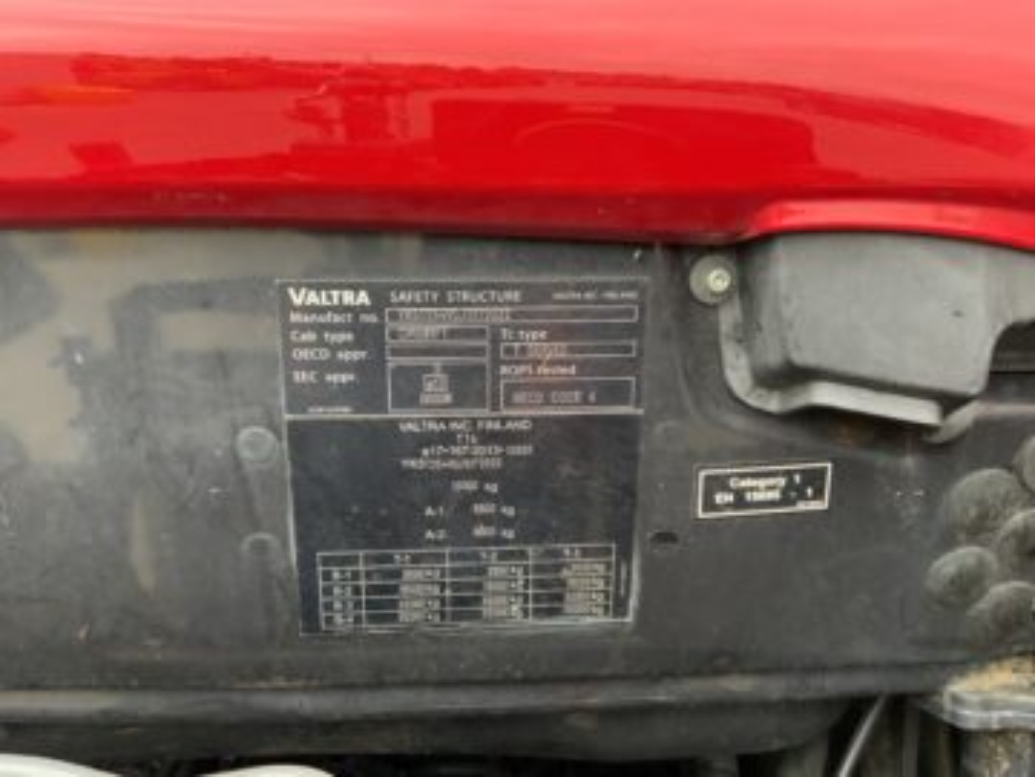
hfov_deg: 61.7
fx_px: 867
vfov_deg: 48.2
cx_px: 518
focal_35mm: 29
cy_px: 388
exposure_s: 1/60
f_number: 1.8
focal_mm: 3
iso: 160
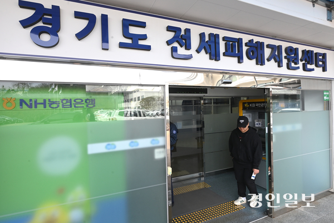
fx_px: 176
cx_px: 167
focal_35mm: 19
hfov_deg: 86.9
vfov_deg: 64.6
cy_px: 112
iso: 800
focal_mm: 19
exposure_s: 1/320
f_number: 10
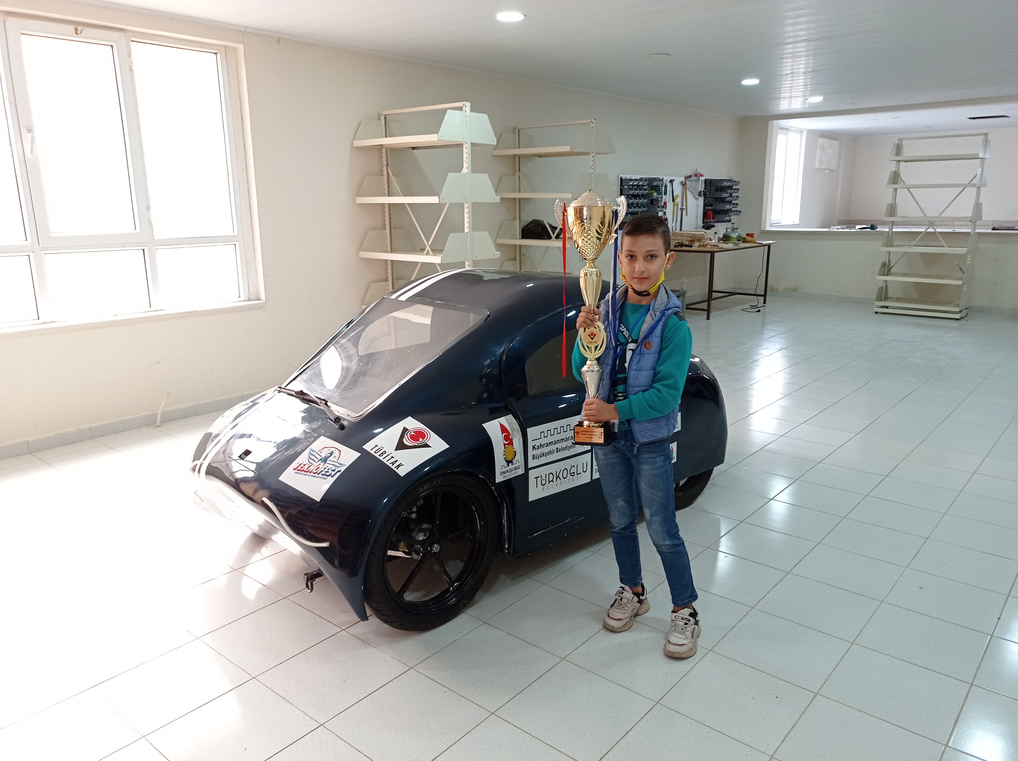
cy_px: 380
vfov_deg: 49.7
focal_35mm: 28
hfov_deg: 63.5
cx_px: 509
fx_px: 823
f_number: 1.79
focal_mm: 4.7
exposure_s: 1/50
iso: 150
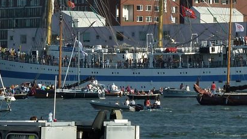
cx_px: 231
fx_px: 1486
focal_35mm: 227
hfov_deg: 9.5
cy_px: -62
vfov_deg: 5.3
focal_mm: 13.7
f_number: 5
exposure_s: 1/400
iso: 80
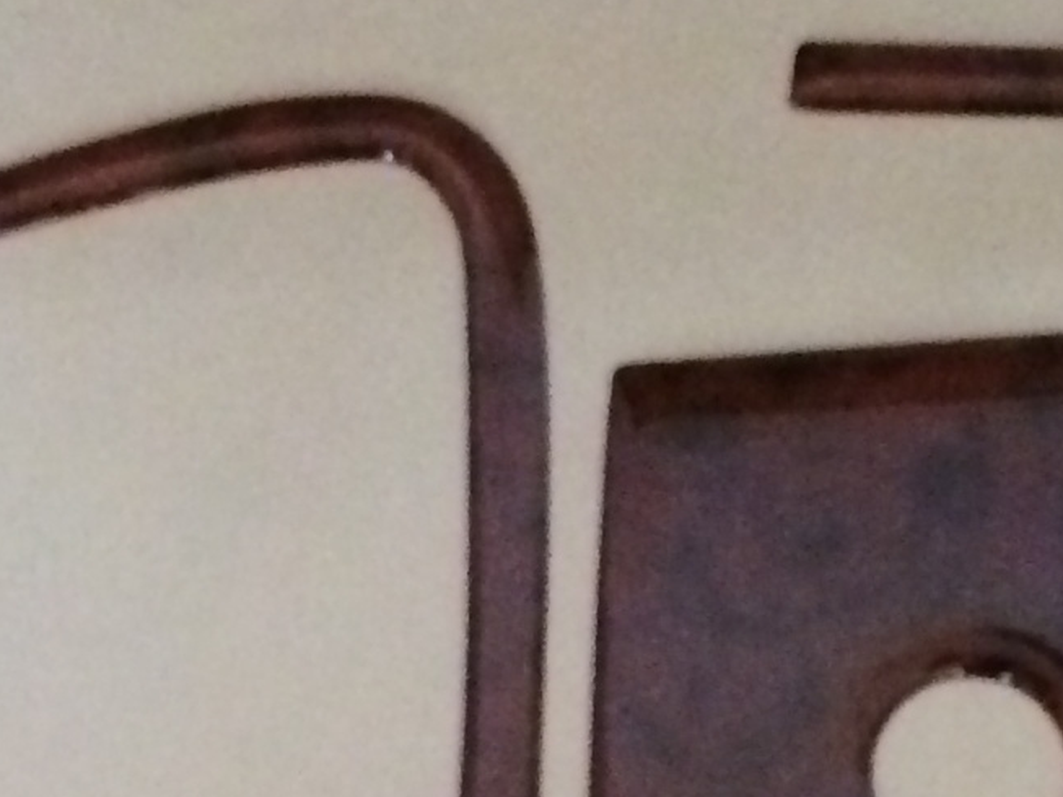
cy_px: 1174
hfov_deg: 13.2
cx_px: 511
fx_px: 4607
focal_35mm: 150
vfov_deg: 9.6
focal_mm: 4.12
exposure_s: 1/15
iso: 500
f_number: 2.2
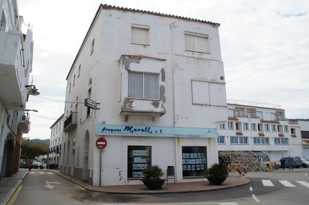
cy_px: 102
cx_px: 154
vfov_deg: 47.8
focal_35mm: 27
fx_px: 231
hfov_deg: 67.5
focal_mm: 18
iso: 100
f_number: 11
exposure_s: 1/100
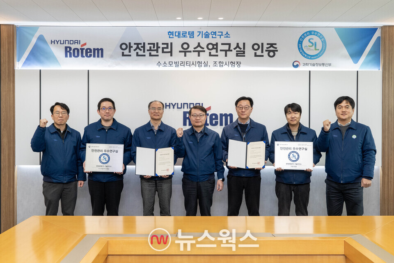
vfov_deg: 41.1
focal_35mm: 32
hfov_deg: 58.7
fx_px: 350
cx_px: 197
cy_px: 132
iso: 2000
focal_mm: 32
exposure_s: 1/200
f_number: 5.6
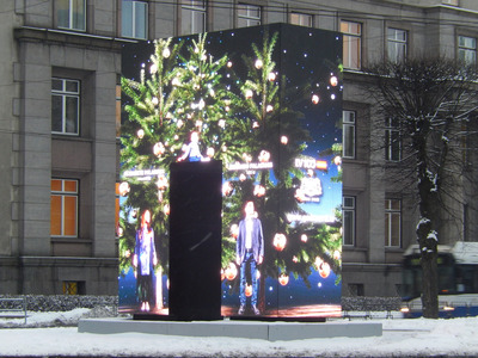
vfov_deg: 11.1
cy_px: 179
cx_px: 239
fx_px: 1850
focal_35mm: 134
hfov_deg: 14.7
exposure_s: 1/25
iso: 400
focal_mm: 24.1
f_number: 5.6
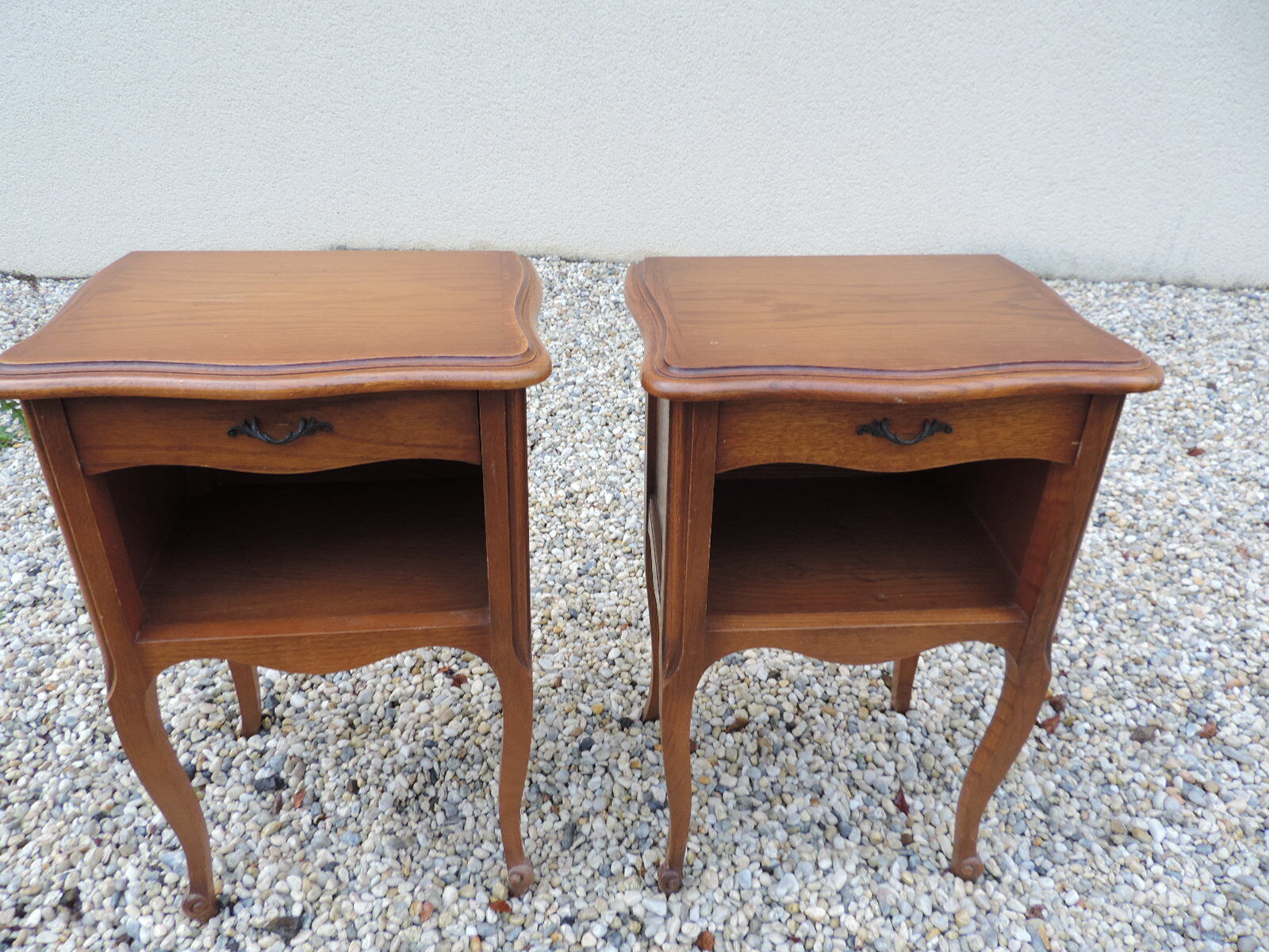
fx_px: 880
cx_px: 634
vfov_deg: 56.8
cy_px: 476
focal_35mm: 24
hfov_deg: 71.6
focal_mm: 4.3
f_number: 3
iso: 80
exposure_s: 1/40
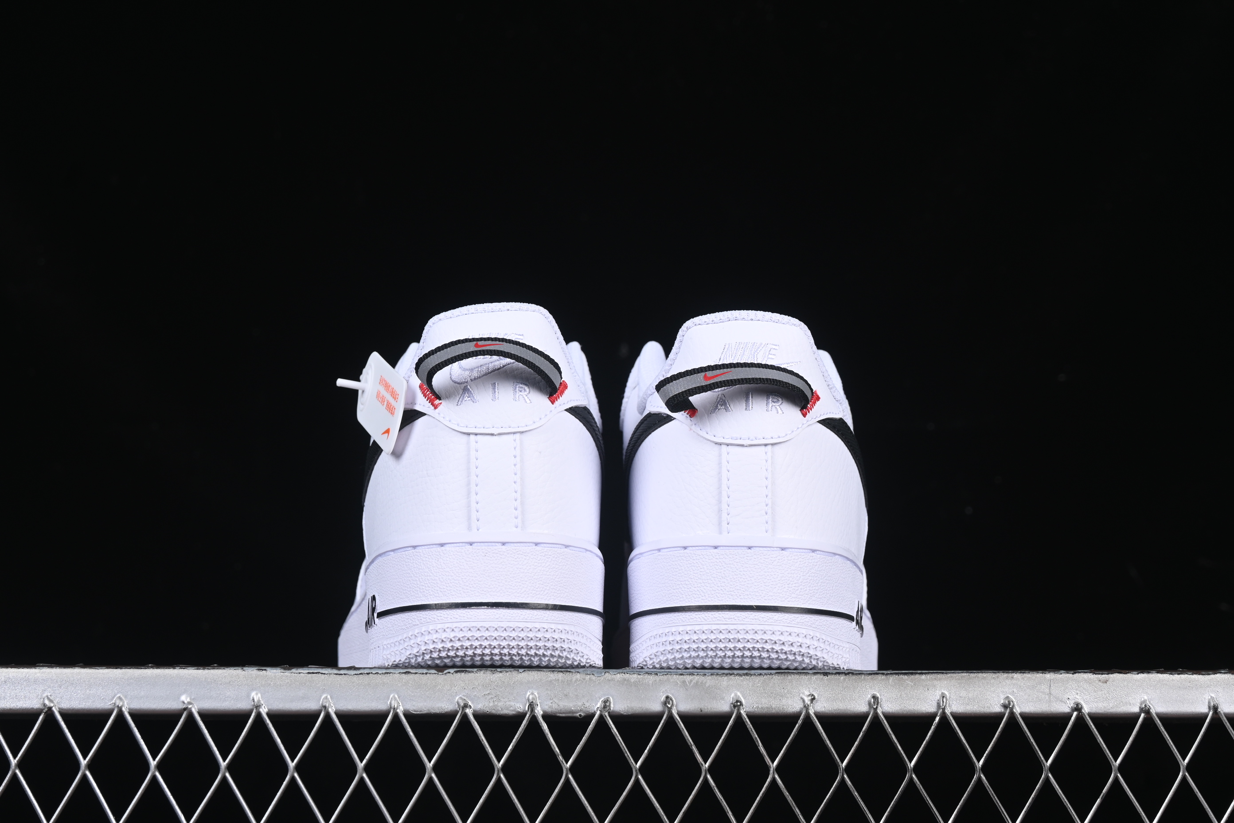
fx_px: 2571
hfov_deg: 27.0
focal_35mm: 75
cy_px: 412
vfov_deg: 18.2
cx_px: 617
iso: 160
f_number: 8
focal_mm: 50
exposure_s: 1/80
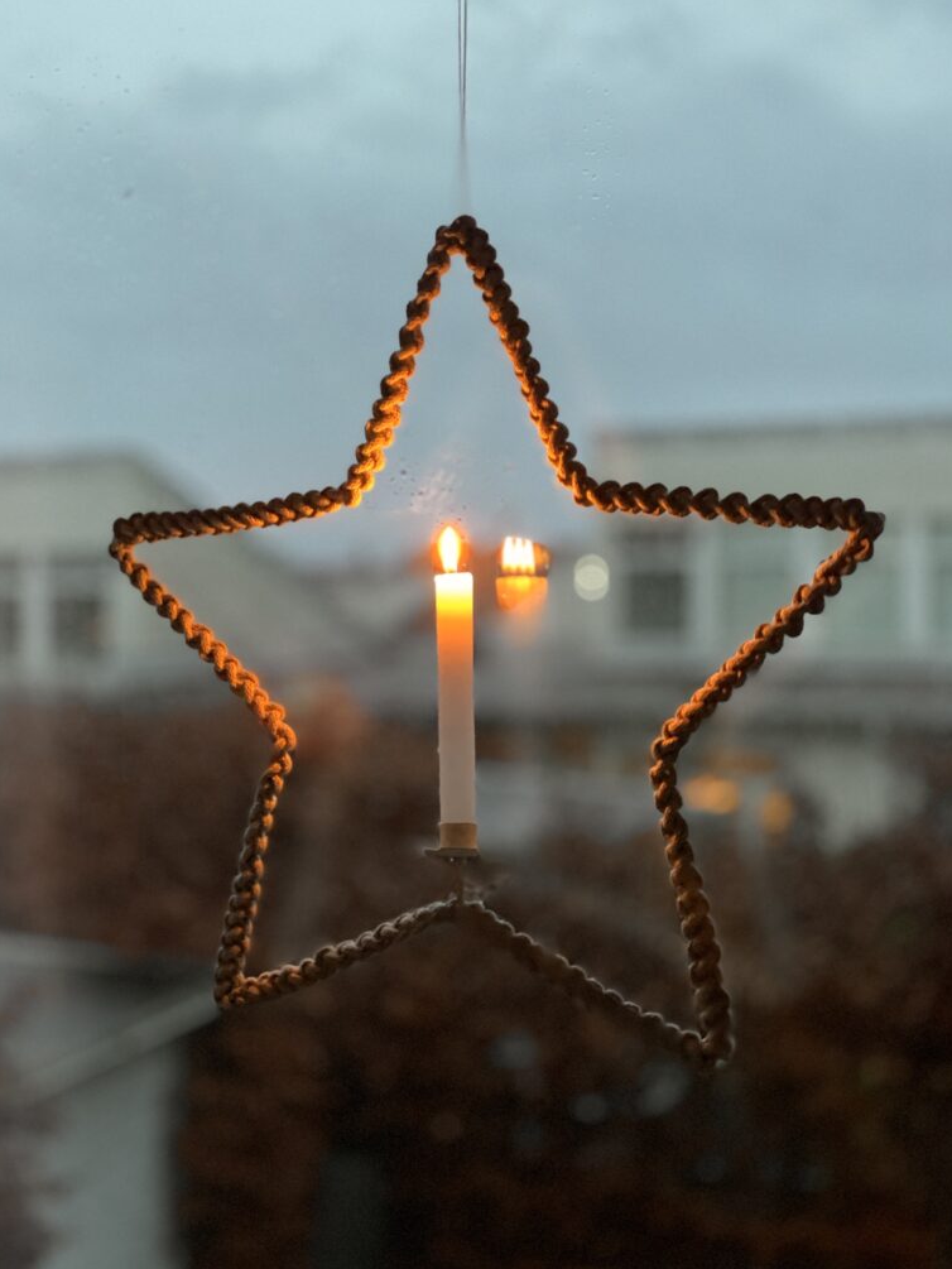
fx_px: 1943
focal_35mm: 53
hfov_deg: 27.5
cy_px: 624
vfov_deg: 36.2
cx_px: 481
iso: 500
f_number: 2
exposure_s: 1/17
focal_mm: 6
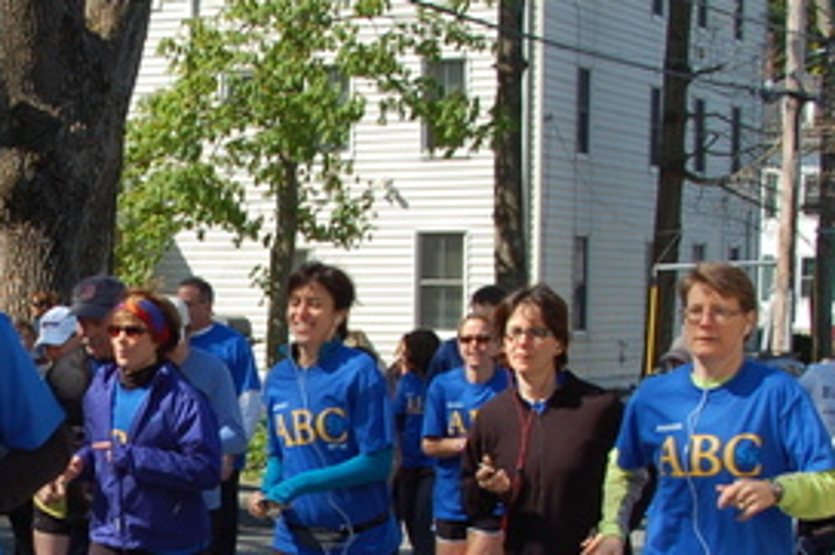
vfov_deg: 14.0
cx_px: 58
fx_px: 2248
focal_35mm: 97
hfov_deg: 20.5
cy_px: 466
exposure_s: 1/250
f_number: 8
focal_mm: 22
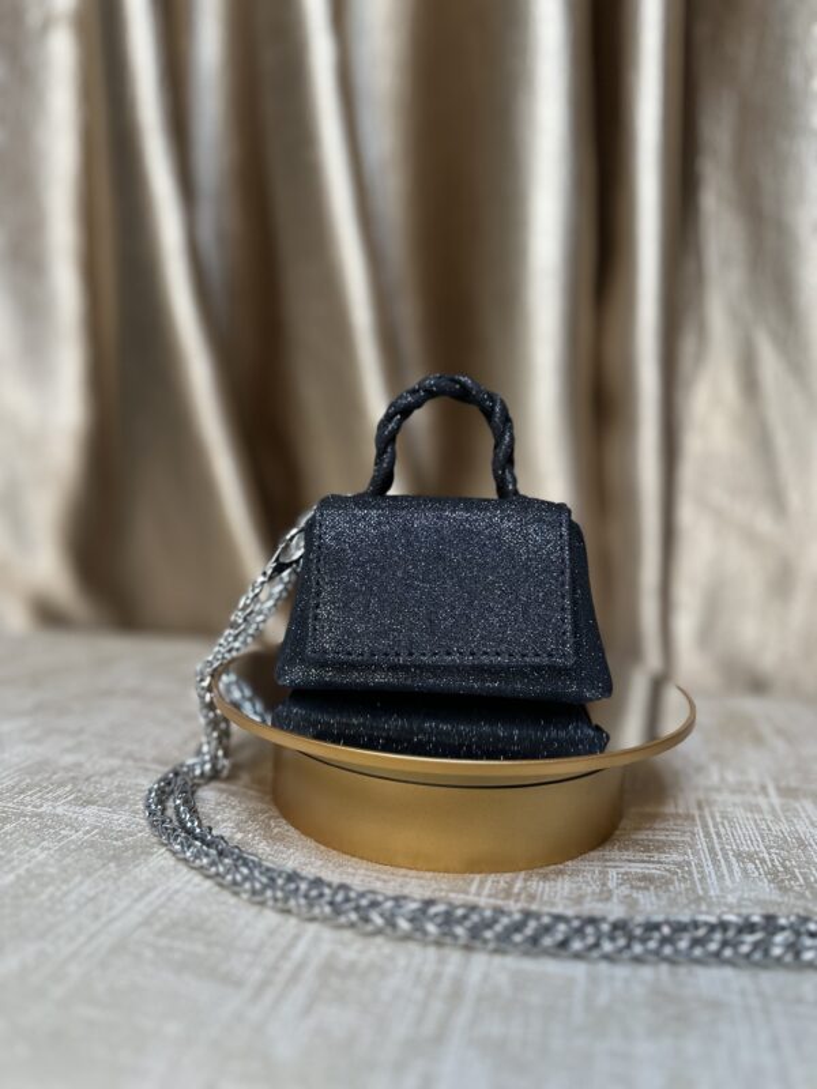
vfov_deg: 71.6
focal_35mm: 24
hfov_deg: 56.8
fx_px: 755
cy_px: 544
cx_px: 408
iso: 250
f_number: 1.78
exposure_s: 1/50
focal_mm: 6.86
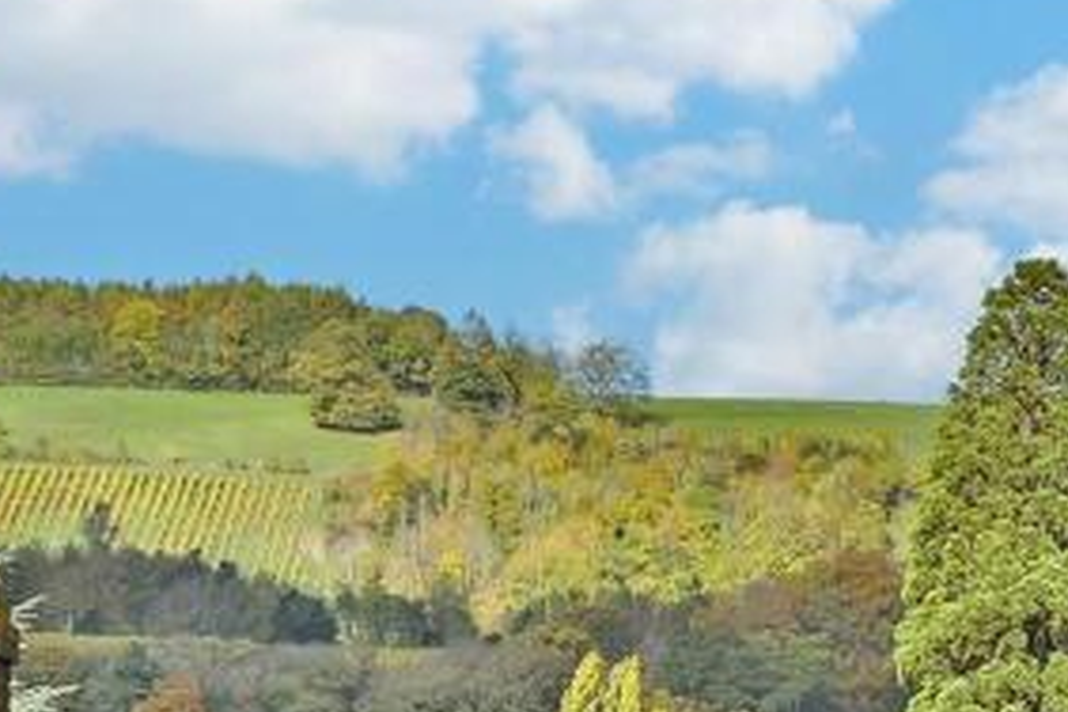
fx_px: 8840
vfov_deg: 4.6
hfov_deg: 6.8
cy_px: 752
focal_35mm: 298
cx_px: 1401
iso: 160
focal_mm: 55
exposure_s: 1/640
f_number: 8
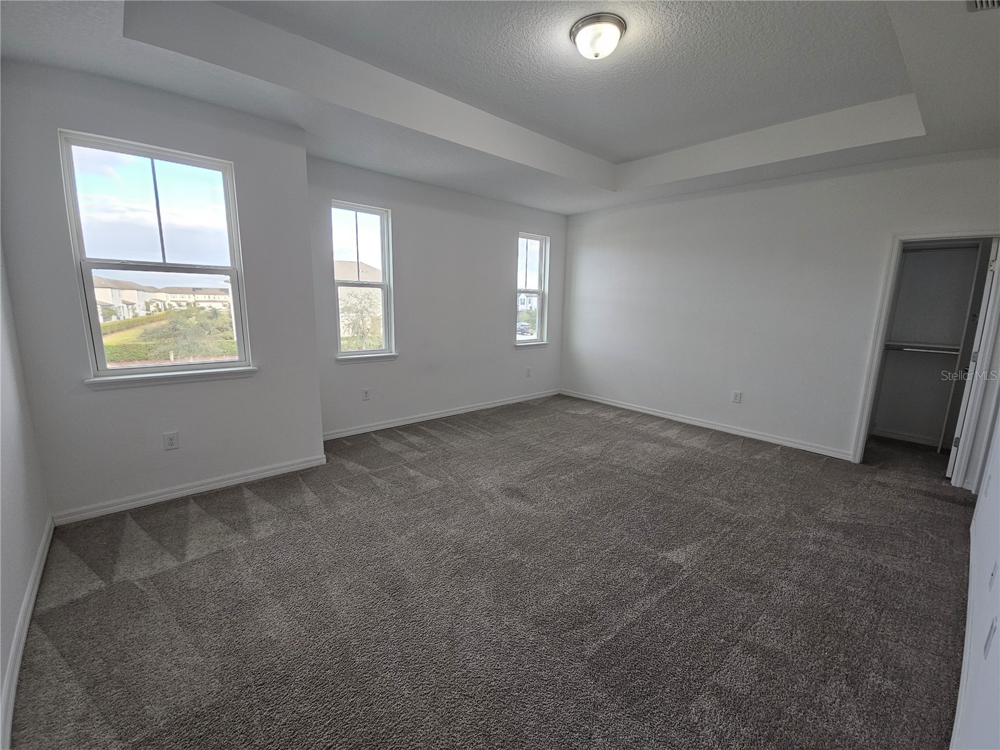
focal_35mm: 13
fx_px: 376
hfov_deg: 106.2
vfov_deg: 89.9
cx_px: 500
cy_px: 375
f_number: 2.2
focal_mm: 2.2
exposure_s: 1/60
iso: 125
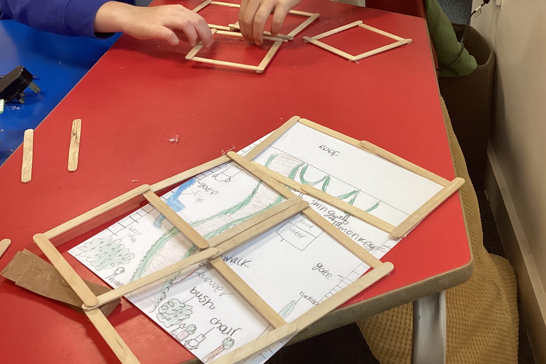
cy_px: 41
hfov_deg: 44.5
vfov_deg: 29.4
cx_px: 272
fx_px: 667
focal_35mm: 44
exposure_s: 1/60
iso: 125
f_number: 2.4
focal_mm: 3.3
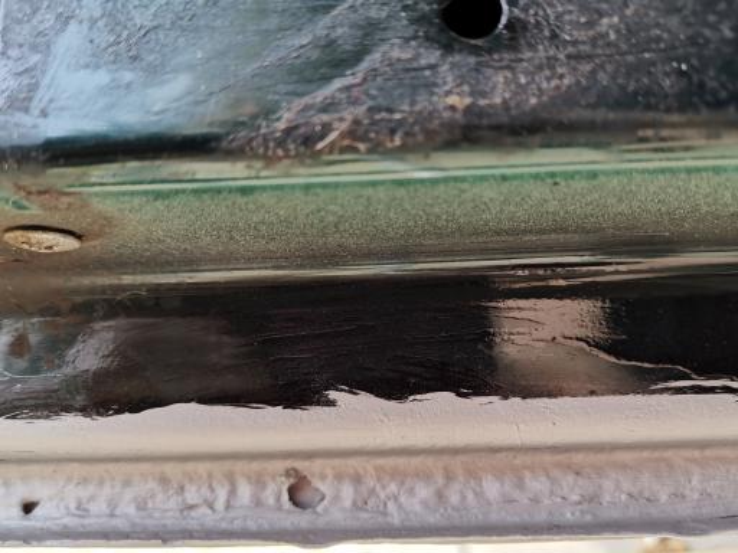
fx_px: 576
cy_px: 276
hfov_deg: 65.3
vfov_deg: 51.4
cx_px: 369
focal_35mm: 27
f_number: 1.8
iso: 100
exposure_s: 1/180
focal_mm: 4.75
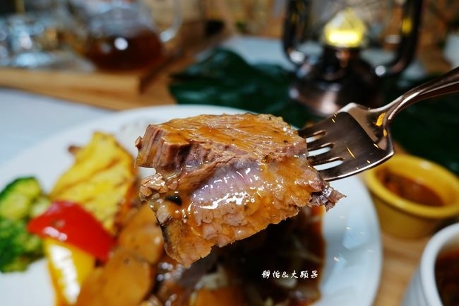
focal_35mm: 24
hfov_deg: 73.8
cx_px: 230
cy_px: 153
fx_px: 306
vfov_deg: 53.1
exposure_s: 1/40
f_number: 2.8
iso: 125
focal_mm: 9
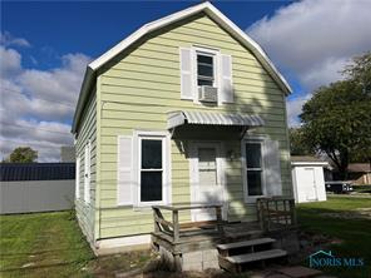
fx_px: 279
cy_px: 139
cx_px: 186
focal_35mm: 26
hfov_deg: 67.3
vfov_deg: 53.1
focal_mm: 5.1
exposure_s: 1/11905
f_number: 1.6
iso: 50
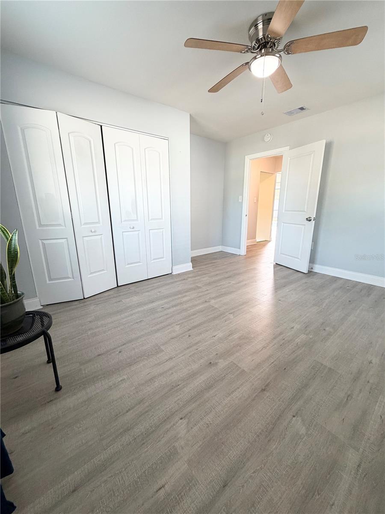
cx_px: 192
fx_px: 208
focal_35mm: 14
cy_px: 257
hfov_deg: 85.7
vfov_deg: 102.1
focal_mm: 2.22
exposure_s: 1/60
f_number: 2.2
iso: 160
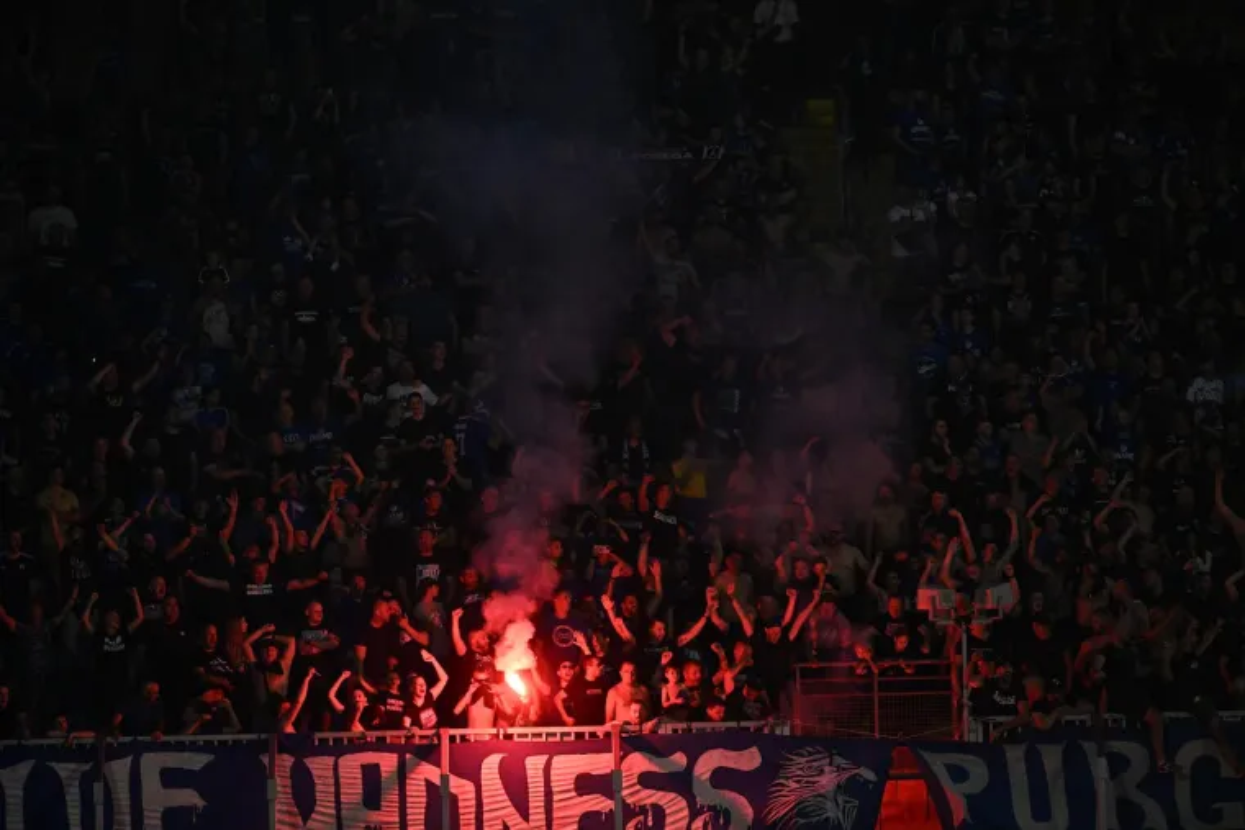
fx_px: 13835
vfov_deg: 3.4
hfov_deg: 5.2
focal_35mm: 400
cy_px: 415
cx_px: 622
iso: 4000
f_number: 4
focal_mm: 400
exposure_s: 1/1600
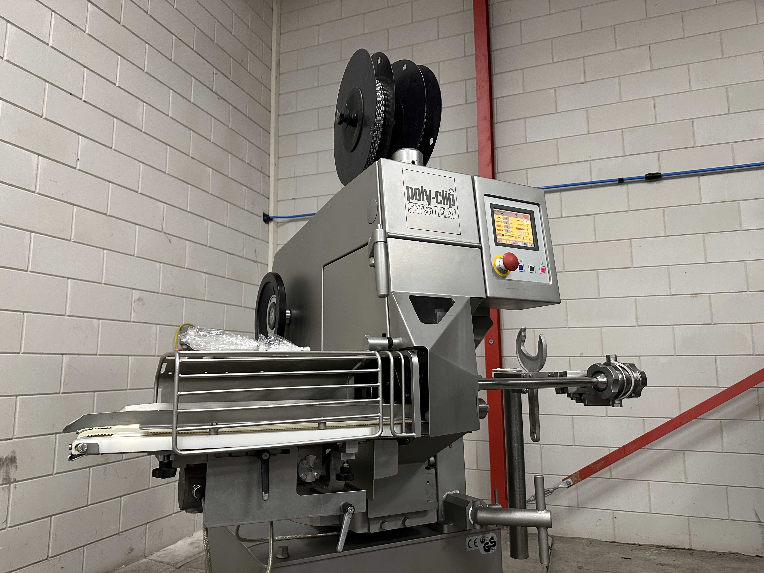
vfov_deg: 56.8
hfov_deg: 71.6
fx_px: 530
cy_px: 286
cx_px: 382
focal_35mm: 24
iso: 400
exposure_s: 1/50
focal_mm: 6.86
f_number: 1.78
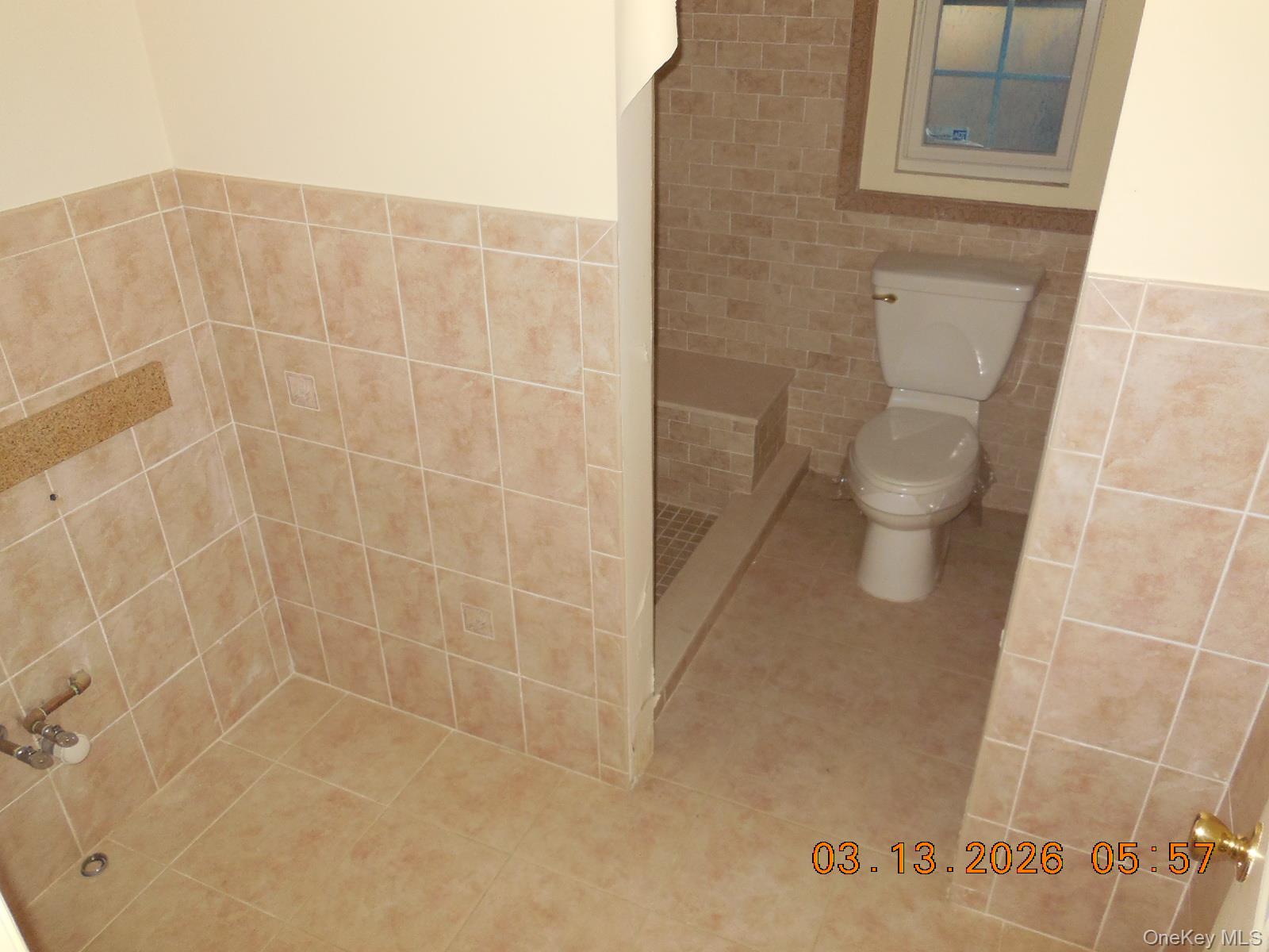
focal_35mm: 25
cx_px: 634
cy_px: 476
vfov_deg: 54.9
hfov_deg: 69.4
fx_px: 916
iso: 220
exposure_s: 1/25
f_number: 3.1
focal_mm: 4.5
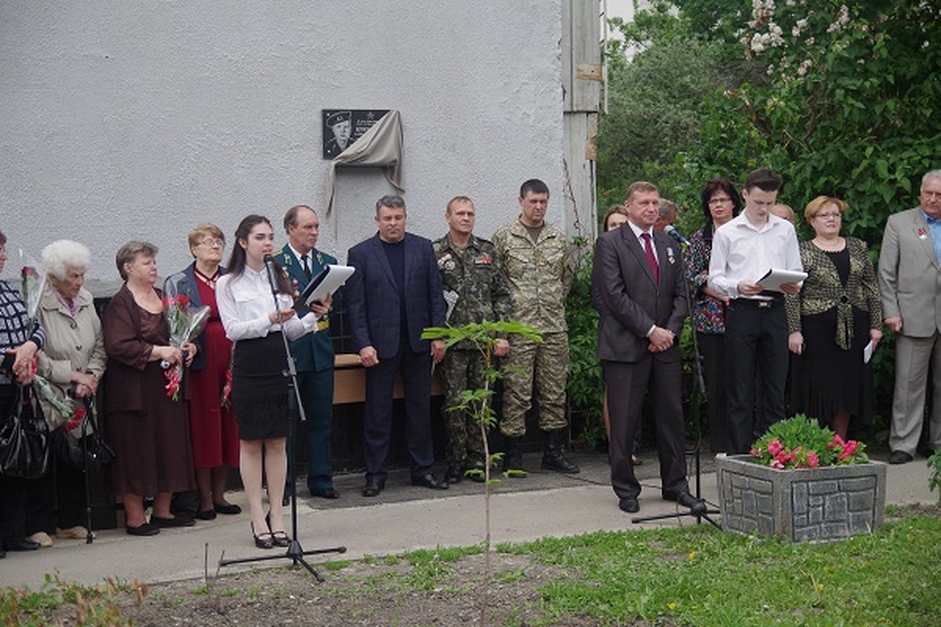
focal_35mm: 64
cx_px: 470
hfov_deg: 31.4
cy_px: 314
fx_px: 1673
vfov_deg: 21.2
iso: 800
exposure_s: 1/3200
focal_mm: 42.5
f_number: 2.8
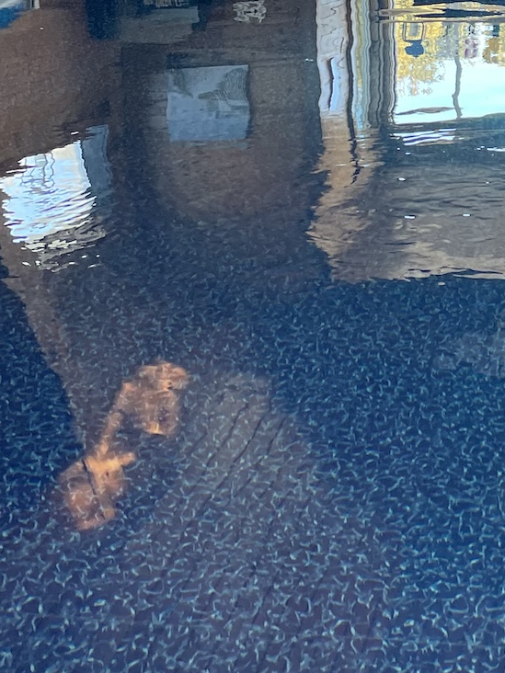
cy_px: 38
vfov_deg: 26.3
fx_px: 1381
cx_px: 554
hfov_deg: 19.8
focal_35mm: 71
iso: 80
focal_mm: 4.2
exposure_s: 1/121
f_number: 1.6
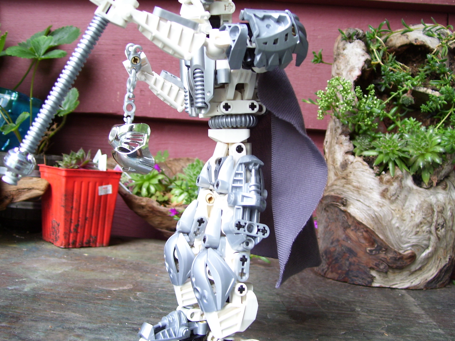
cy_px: 171
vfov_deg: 38.7
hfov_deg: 50.1
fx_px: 486
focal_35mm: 37
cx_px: 222
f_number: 2.7
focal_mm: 6
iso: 80
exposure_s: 1/60
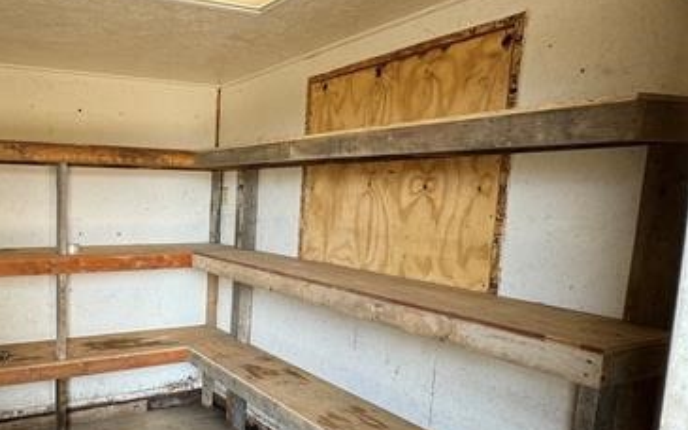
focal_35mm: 26
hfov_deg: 63.1
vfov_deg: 47.4
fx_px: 487
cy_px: 245
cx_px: 119
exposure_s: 1/99
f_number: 2.2
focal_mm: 2.22
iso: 100
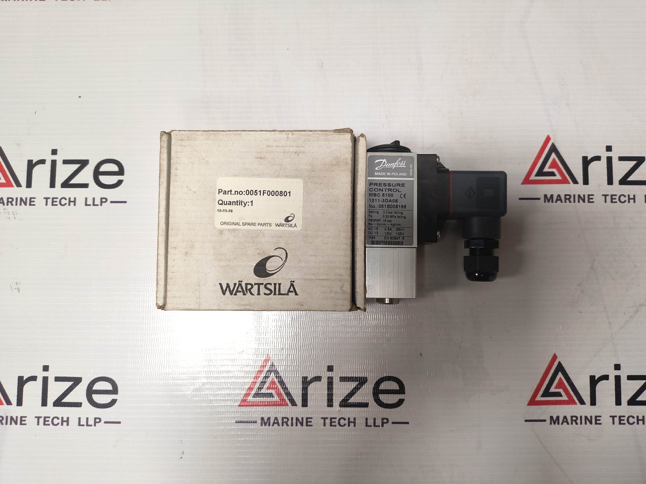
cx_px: 323
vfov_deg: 58.9
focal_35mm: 23
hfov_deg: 73.9
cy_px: 242
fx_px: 429
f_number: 1.8
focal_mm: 5.56
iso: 348
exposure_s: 1/100
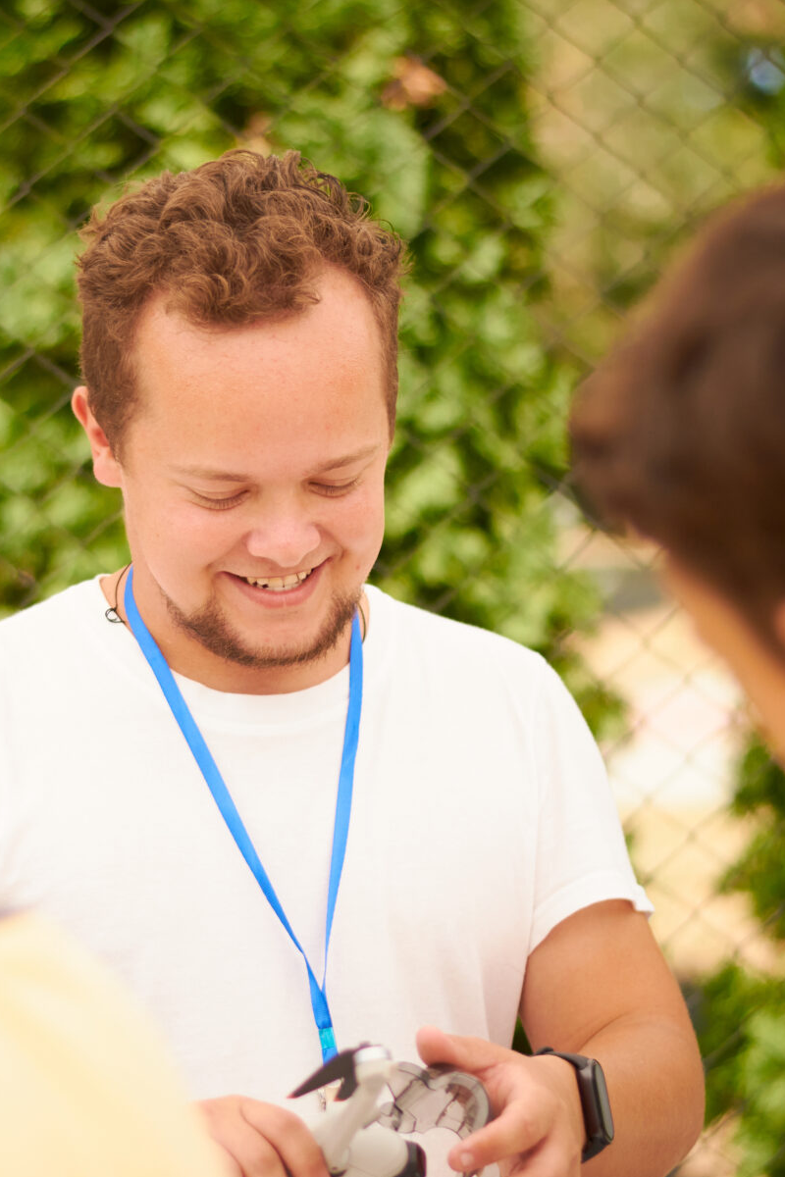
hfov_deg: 10.7
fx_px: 4186
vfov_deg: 16.0
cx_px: 177
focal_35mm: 128
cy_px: 621
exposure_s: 1/4000
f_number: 1.8
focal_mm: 50
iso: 320
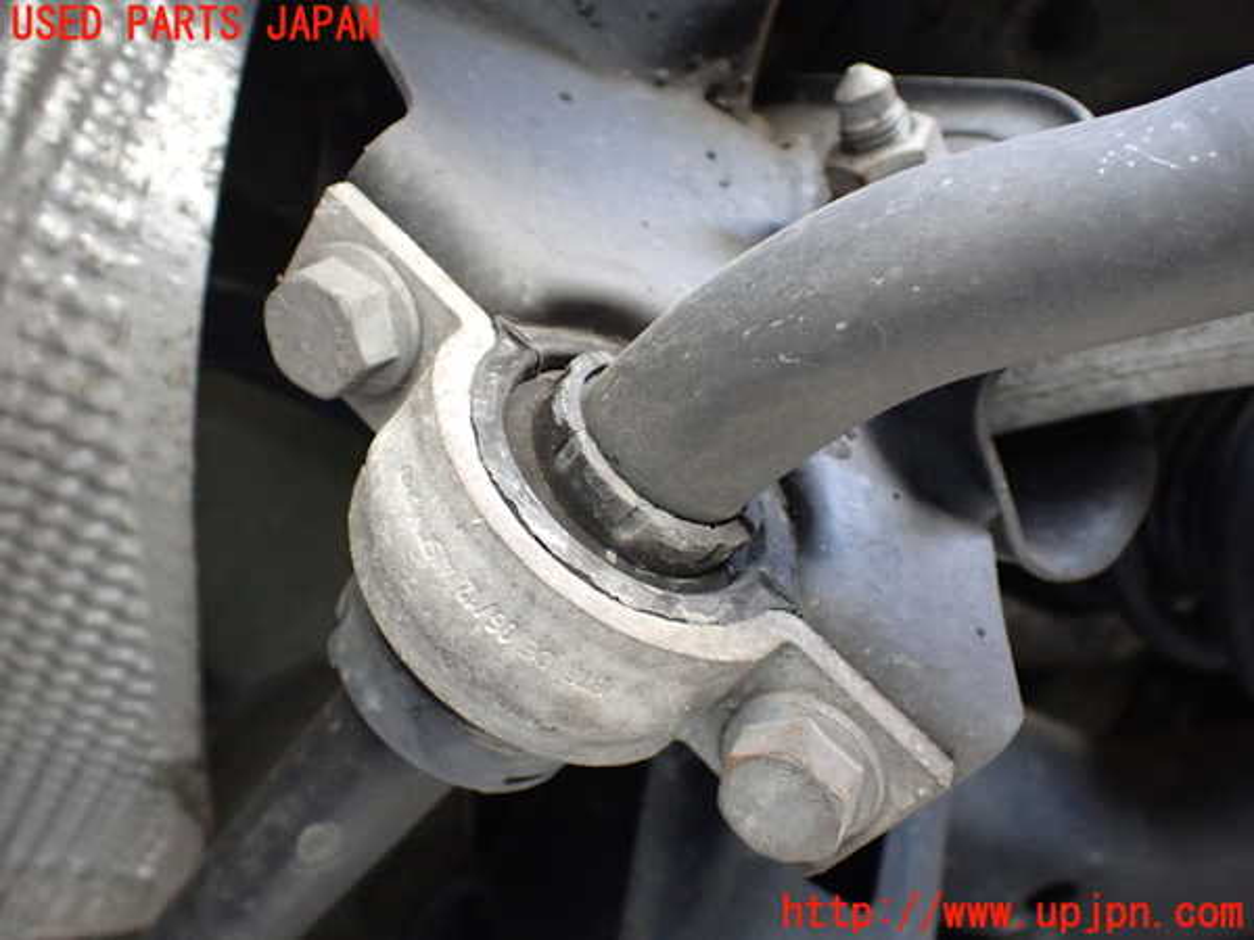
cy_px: 470
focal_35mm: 30
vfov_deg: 46.8
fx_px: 1087
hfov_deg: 60.0
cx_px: 627
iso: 800
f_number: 2.3
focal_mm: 5.4
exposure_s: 1/60
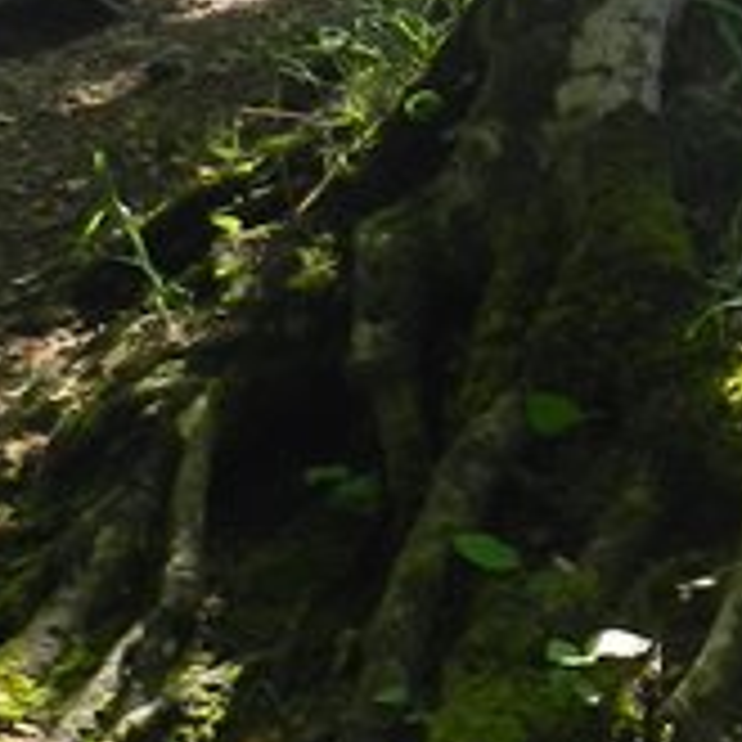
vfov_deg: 13.8
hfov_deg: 13.0
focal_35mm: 126
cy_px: 306
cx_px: 1174
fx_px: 3056
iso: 160
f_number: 3.4
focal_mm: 4
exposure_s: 1/160
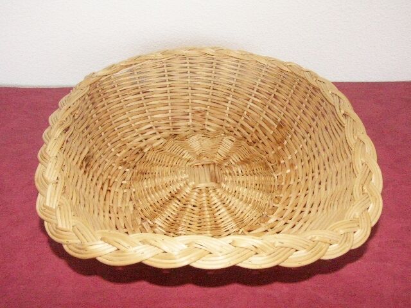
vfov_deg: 46.8
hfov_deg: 60.0
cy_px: 154
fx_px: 356
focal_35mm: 30
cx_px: 206
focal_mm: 7.74
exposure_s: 1/50
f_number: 8
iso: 400
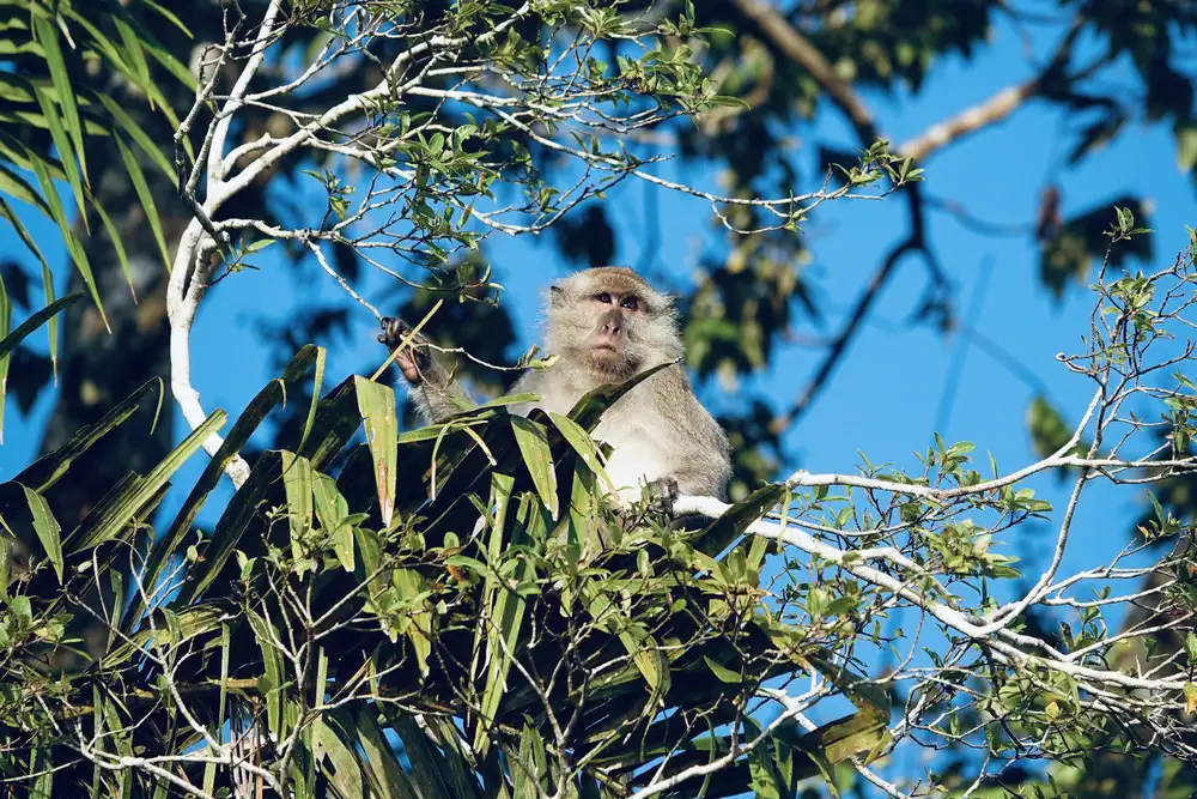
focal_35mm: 390
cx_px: 598
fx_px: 12968
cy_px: 400
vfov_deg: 3.5
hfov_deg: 5.3
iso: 100
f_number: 4
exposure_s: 1/400
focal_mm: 143.15
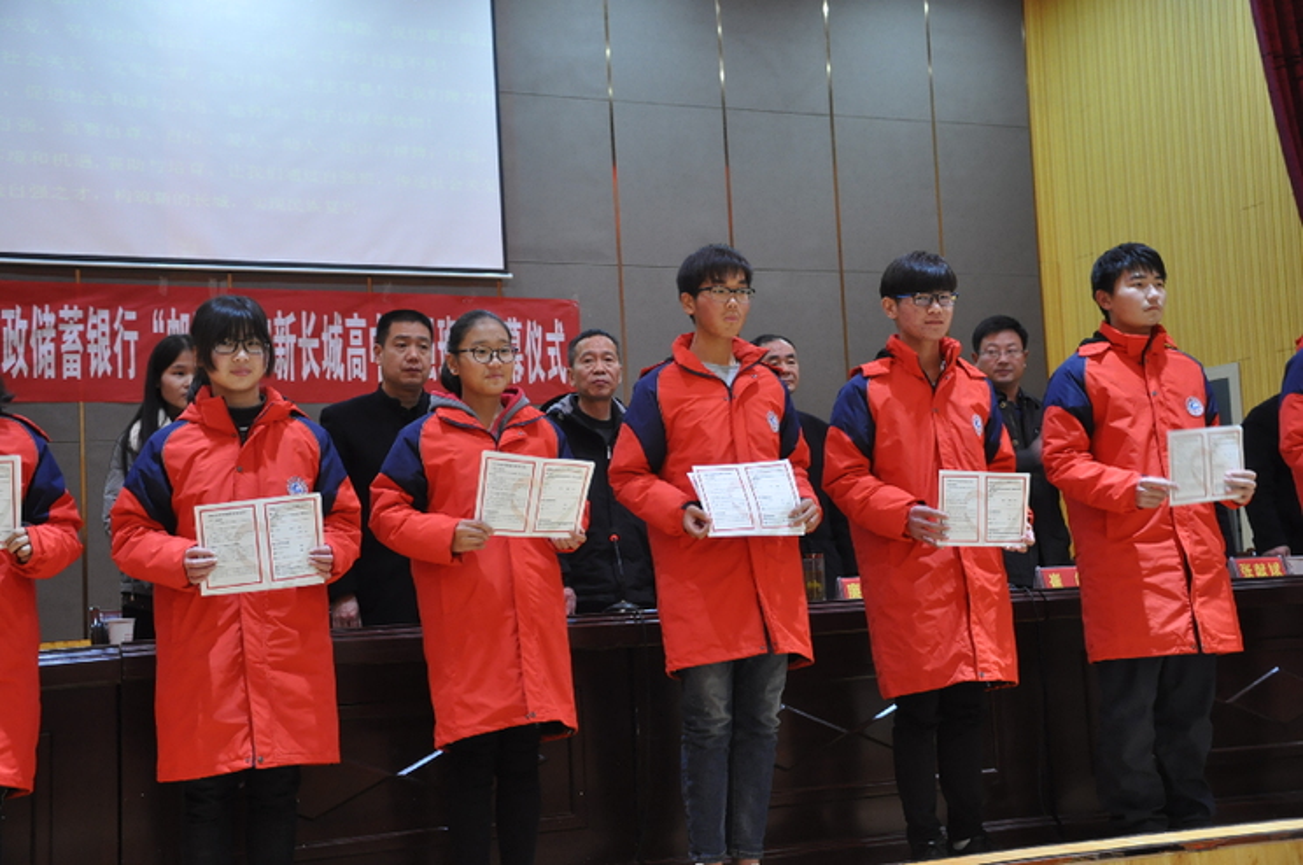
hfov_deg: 41.2
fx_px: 1735
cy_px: 432
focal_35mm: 48
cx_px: 652
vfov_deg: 28.0
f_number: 4.2
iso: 800
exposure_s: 1/13
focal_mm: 32
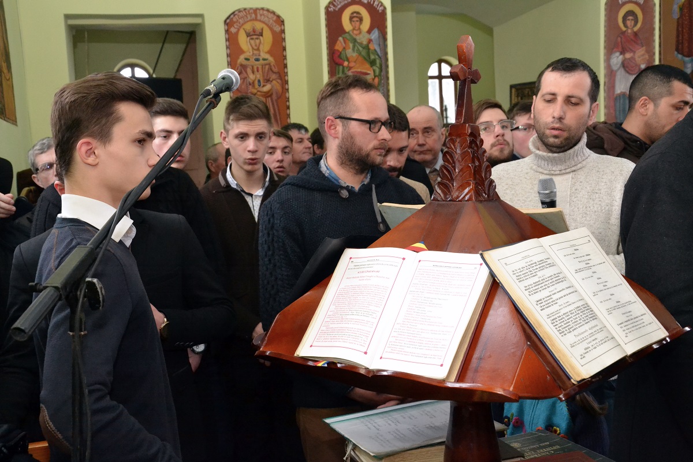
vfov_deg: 31.9
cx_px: 346
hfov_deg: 46.4
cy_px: 231
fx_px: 808
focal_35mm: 42
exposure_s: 1/80
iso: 3200
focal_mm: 28
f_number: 6.3
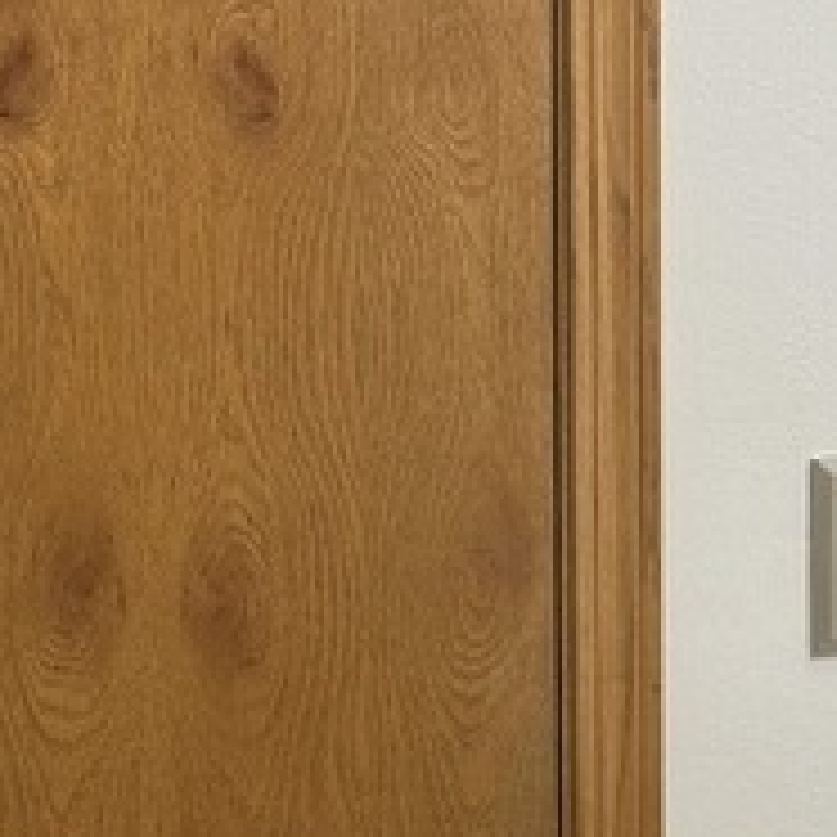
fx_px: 3365
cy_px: 662
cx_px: 410
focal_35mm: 123
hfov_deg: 14.2
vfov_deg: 14.1
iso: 100
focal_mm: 6.76
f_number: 1.78
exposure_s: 1/122
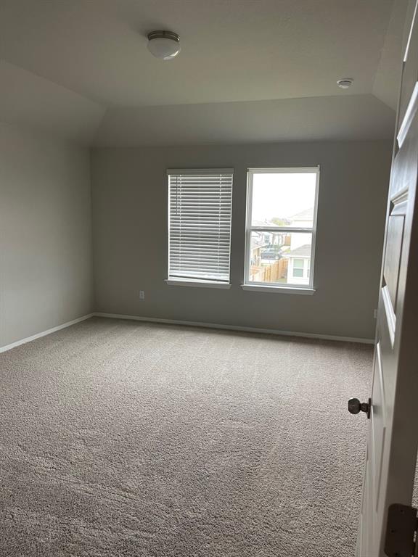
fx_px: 419
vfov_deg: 67.3
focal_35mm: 26
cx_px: 209
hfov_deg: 53.1
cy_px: 278
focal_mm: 5.1
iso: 100
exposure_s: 1/60
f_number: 1.6
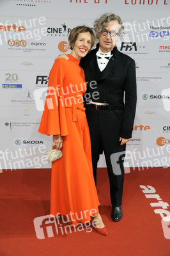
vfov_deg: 46.4
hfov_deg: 31.8
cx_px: 85
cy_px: 128
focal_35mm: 42
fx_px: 298
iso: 1000
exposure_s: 1/160
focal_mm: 42
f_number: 5.6
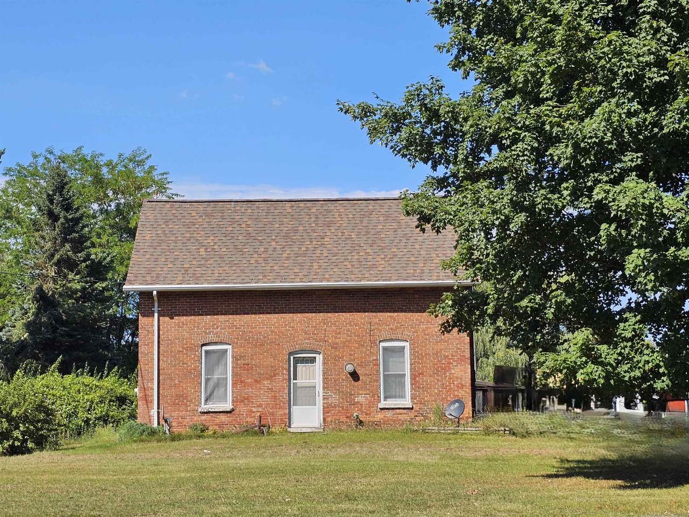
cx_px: 344
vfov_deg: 58.9
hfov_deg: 73.9
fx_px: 458
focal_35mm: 23
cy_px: 258
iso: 10
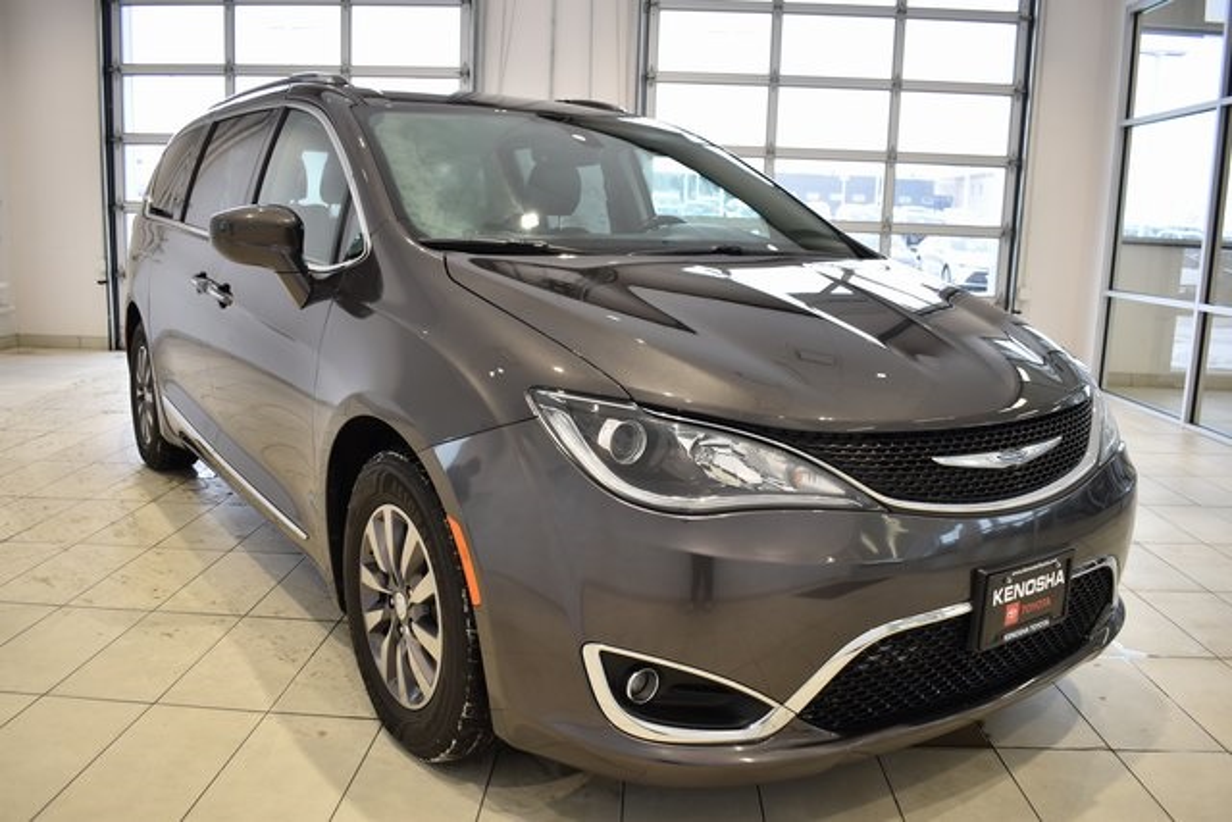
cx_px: 616
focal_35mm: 30
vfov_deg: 43.6
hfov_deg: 61.9
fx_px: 1027
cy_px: 411
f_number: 3.5
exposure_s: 1/30
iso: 125
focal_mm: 20
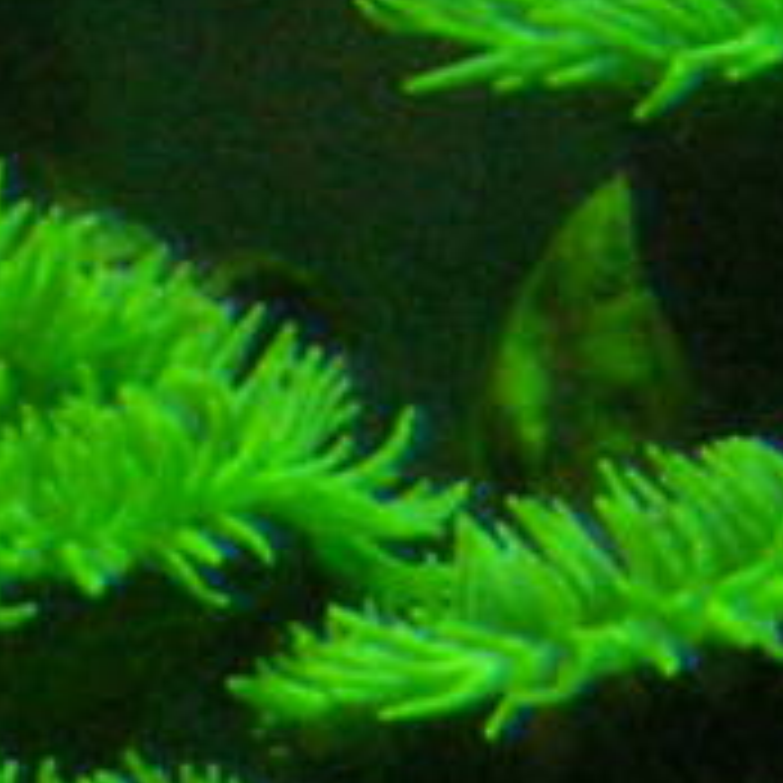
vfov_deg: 6.2
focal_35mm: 276
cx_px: -1242
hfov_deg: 6.0
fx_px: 7063
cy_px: 1269
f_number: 2.9
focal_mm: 5.7
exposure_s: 1/60
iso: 200
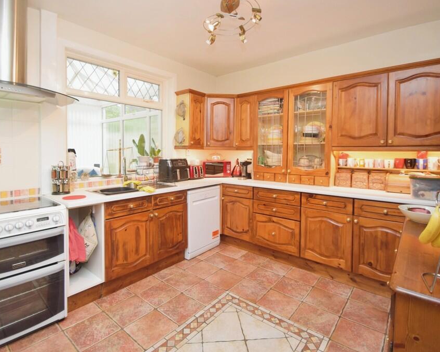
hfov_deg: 89.6
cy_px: 176
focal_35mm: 17
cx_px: 216
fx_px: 221
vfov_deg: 77.0
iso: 800
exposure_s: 1/80
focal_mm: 10
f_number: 4
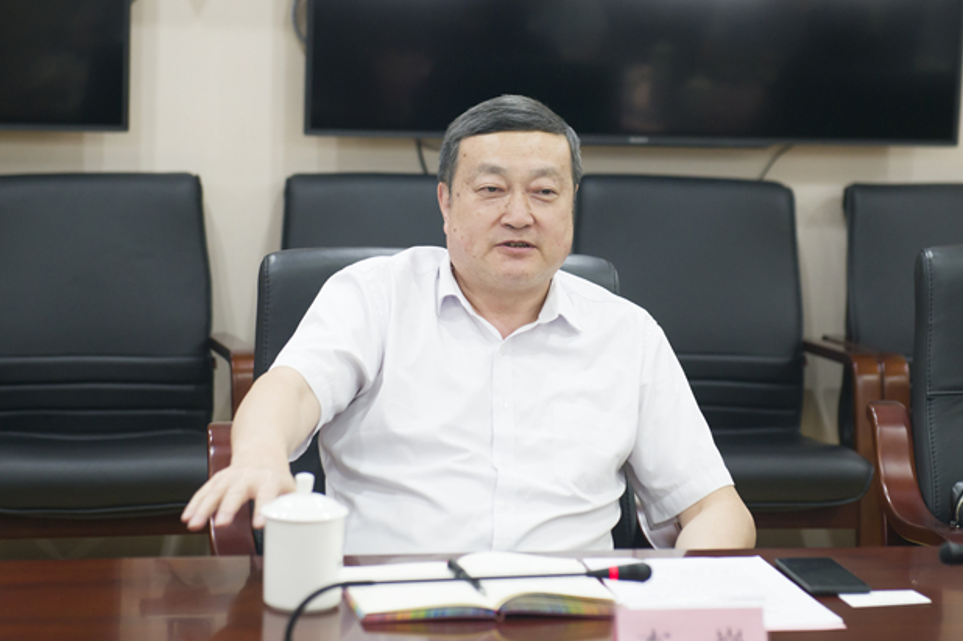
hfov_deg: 23.9
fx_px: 2272
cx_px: 519
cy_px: 327
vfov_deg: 16.0
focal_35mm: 85
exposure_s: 1/100
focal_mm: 70
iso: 1100
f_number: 3.2
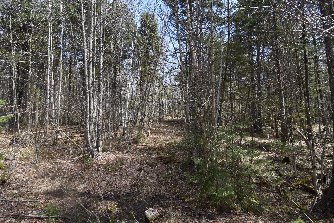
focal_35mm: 16
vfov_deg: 73.7
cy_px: 110
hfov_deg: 96.7
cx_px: 167
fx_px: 148
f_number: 7.1
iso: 400
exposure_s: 1/200
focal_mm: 10
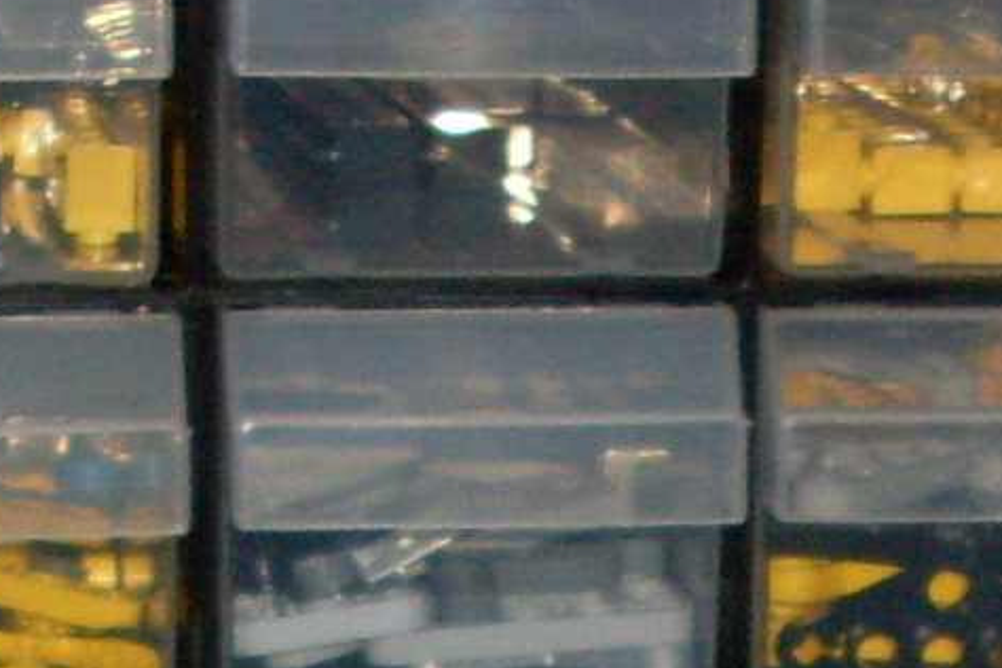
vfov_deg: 6.0
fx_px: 6012
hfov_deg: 9.5
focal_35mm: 216
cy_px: 1852
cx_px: 949
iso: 100
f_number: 2.8
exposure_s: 1/45
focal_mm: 6.3
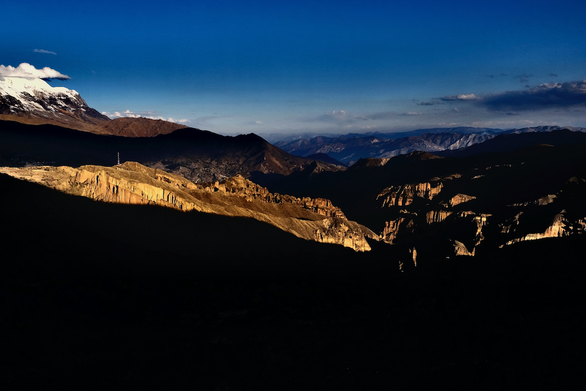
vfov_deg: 37.7
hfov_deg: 53.9
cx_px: 229
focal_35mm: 35
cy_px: 244
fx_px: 570
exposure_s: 1/600
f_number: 8
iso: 200
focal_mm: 18
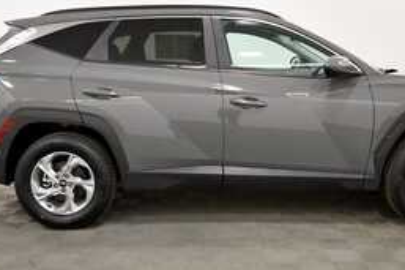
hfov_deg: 49.3
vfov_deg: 34.1
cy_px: 119
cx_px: 243
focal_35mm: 39
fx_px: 438
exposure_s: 1/125
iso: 1000
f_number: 5.3
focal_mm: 17
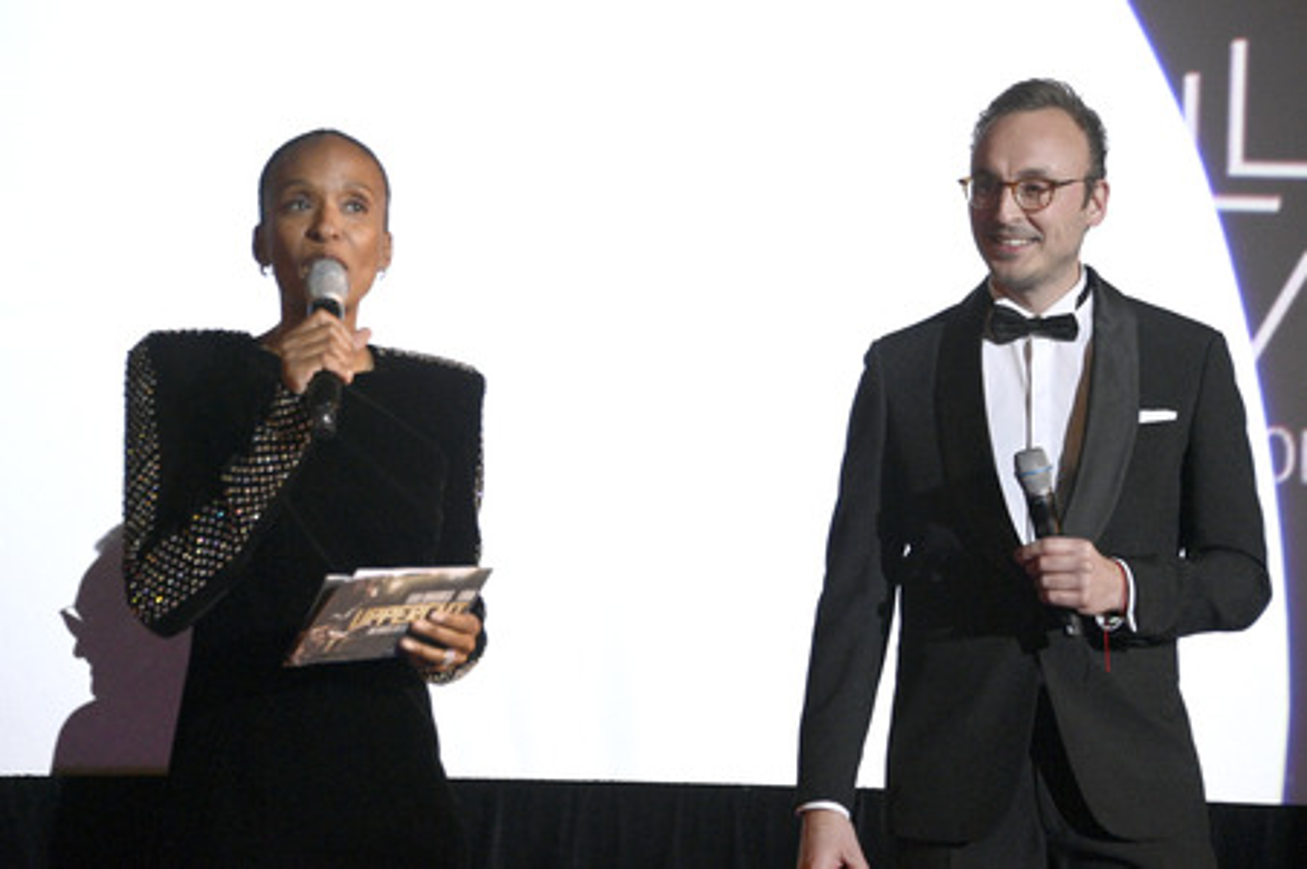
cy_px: 434
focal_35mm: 125
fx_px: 4535
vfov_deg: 11.0
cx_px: 654
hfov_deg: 16.4
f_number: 5.6
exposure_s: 1/160
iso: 6400
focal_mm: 125
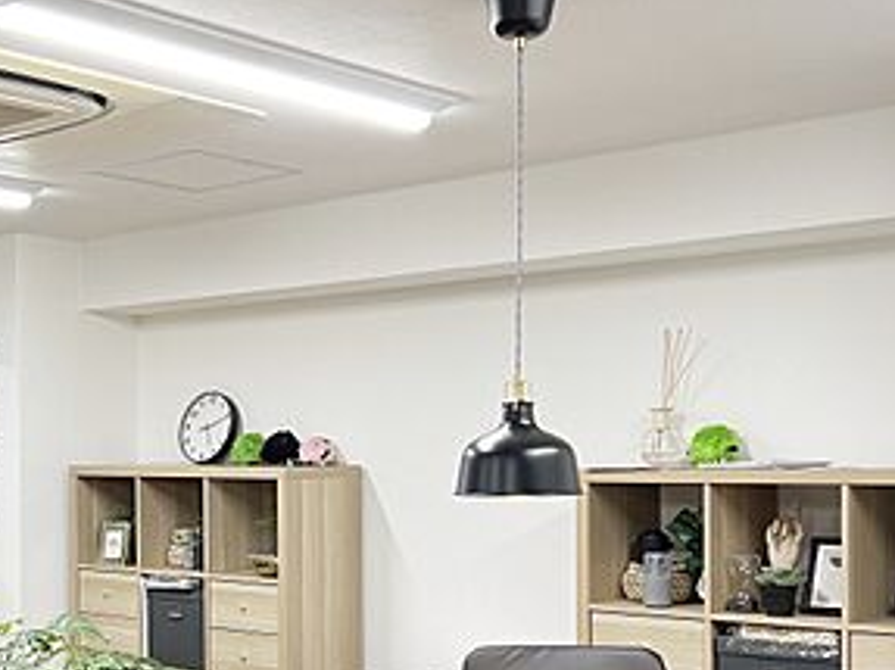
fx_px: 1499
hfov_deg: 32.6
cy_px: 483
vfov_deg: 25.0
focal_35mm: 58
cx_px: 228
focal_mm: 5.7
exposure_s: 1/63
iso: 50
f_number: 1.5
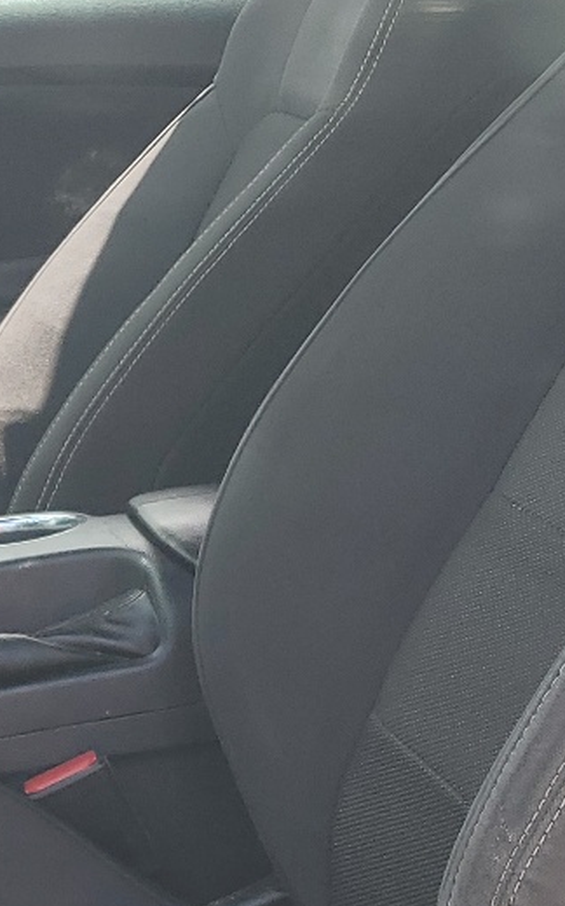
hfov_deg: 14.3
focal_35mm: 85
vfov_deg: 24.1
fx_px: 2096
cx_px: -303
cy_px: 695
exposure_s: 1/385
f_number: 1.5
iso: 50
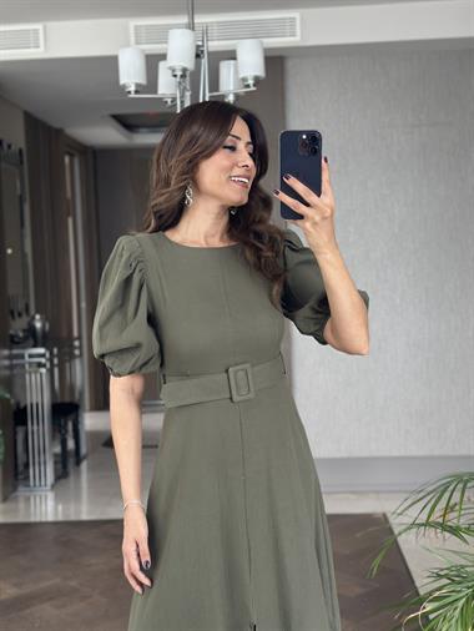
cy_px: 316
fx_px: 876
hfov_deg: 30.3
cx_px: 237
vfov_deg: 39.6
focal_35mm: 48
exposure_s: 1/60
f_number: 1.78
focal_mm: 6.86
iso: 125
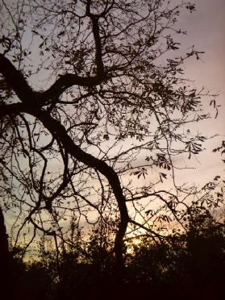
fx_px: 381
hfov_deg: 32.9
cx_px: 112
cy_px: 150
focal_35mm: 44
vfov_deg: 42.9
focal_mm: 7.9
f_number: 4.7
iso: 160
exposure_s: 1/800
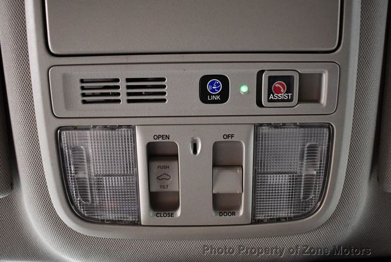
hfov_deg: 53.1
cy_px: 131
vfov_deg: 36.9
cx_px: 196
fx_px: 391
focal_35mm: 36
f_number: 3.5
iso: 4000
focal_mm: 18
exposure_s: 1/60
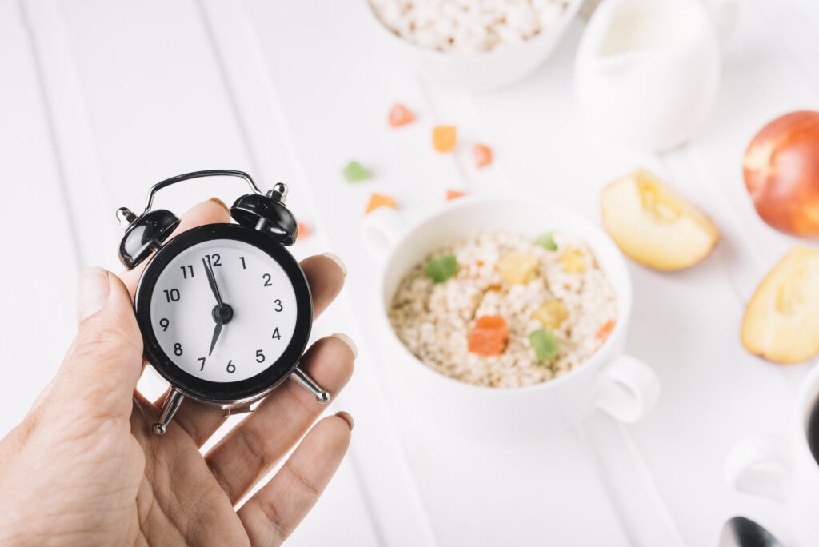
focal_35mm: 60
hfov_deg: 33.4
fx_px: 1366
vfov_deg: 22.7
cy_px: 274
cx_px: 410
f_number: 9
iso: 100
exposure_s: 1/160
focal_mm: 60
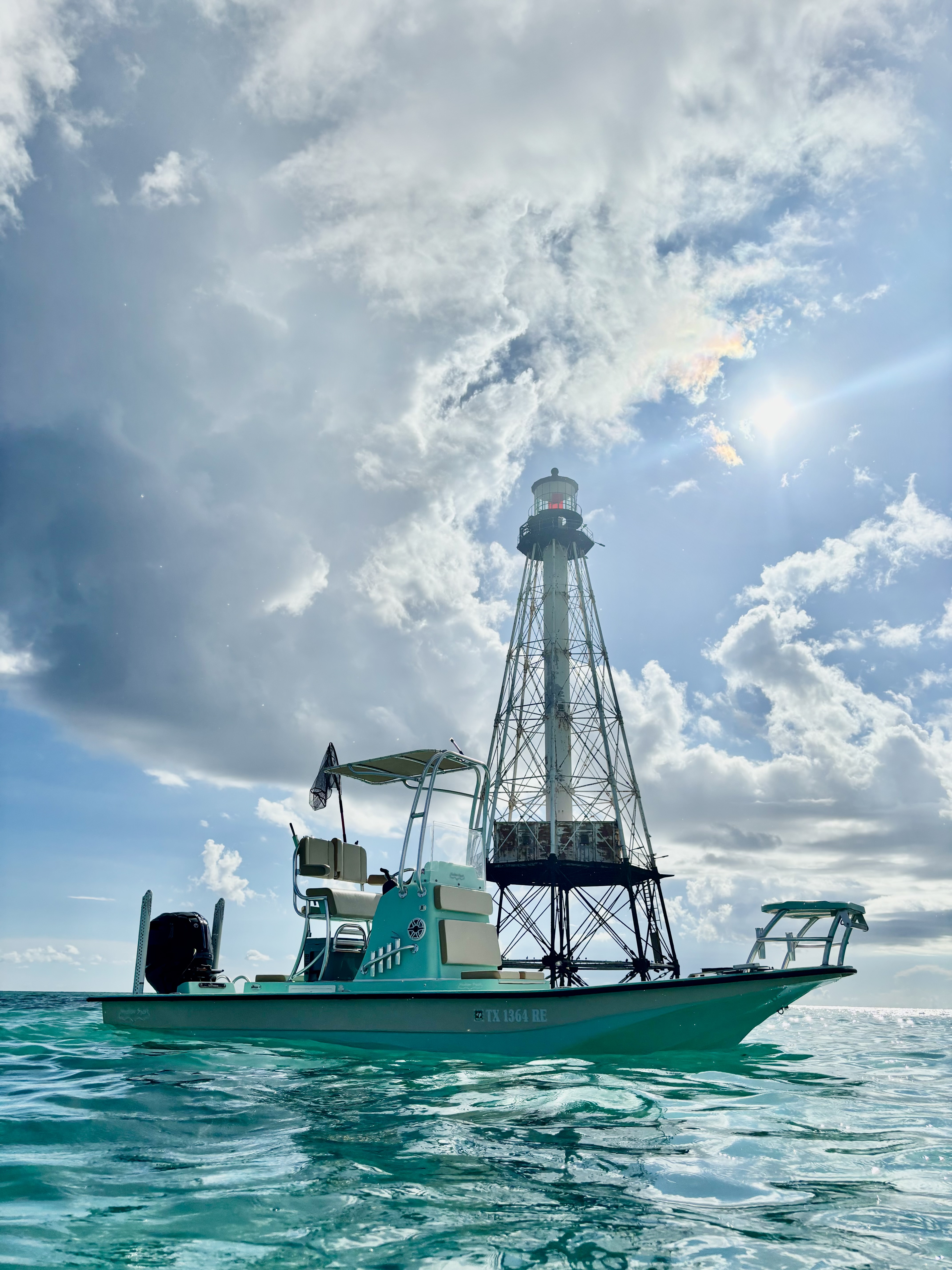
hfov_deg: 53.1
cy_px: 635
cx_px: 476
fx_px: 953
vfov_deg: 67.3
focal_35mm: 26
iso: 40
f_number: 1.6
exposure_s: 1/23256
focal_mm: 5.96
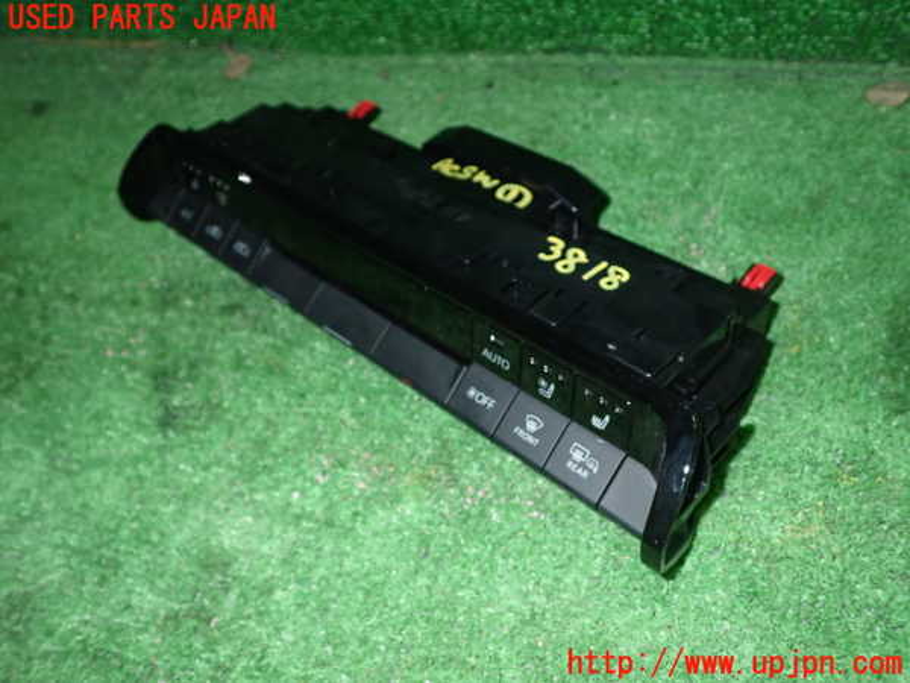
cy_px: 342
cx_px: 455
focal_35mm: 32
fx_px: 841
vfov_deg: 44.2
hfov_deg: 56.8
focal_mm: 5.79
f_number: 7.1
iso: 640
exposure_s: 1/30
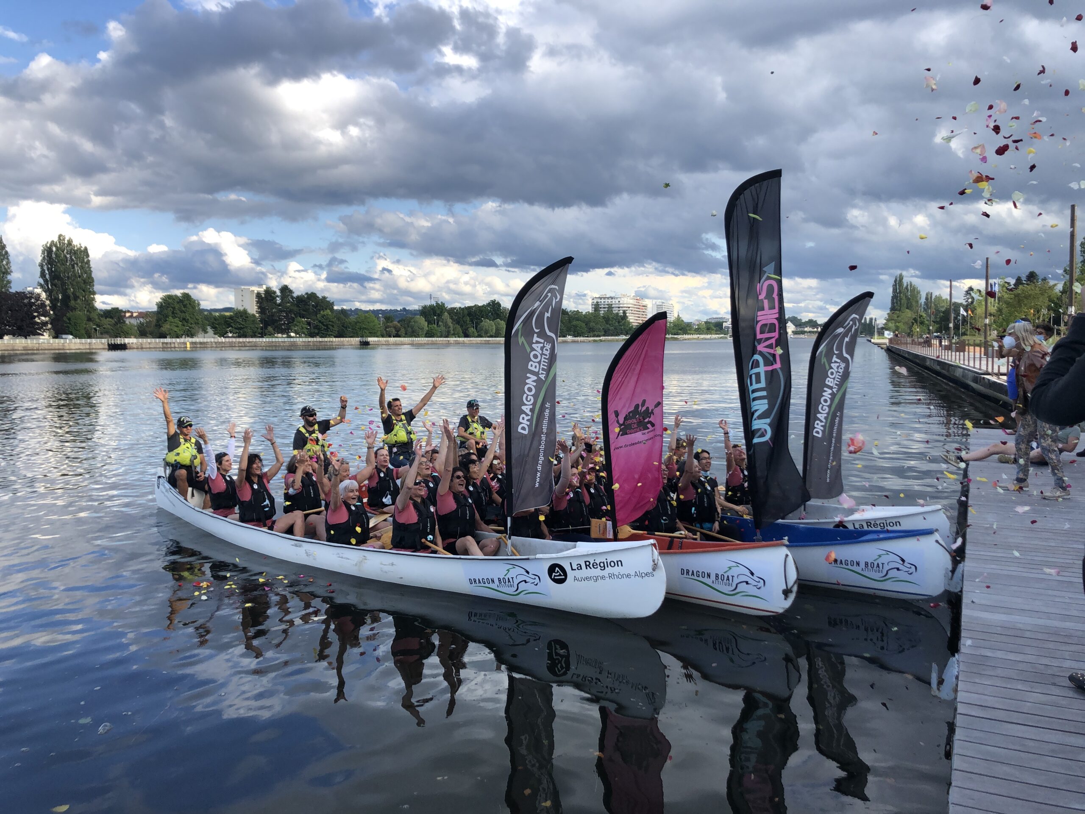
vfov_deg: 49.7
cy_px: 407
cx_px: 542
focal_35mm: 28
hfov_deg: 63.4
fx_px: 878
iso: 20
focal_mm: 3.99
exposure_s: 1/960
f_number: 1.8
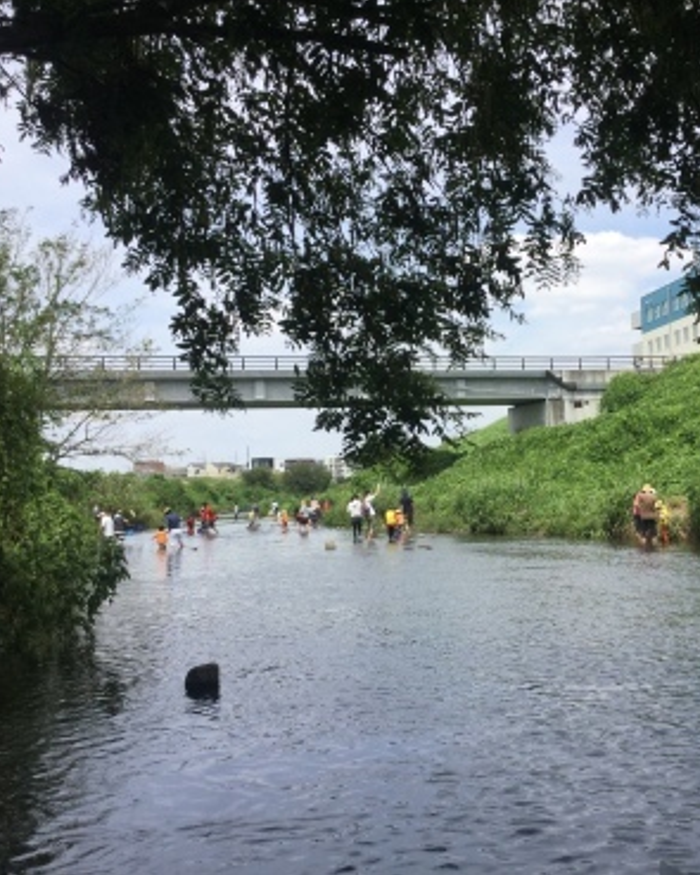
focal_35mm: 41
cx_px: 453
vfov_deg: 44.8
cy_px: 438
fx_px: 1062
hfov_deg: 36.2
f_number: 2.4
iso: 25
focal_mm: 3.3
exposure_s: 1/1335
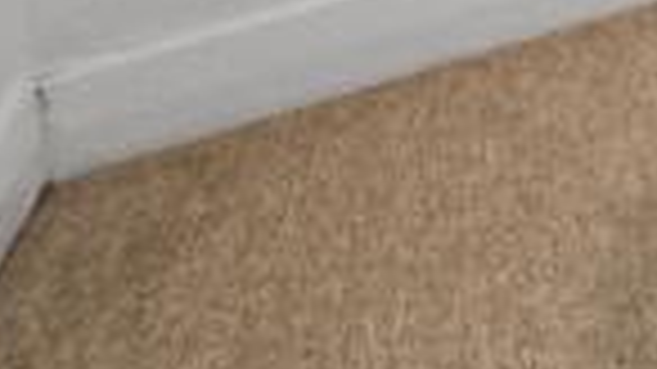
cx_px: 2250
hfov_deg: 9.6
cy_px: -1019
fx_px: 1532
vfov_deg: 8.5
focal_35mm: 88
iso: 800
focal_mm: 12
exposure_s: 2.5
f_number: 20
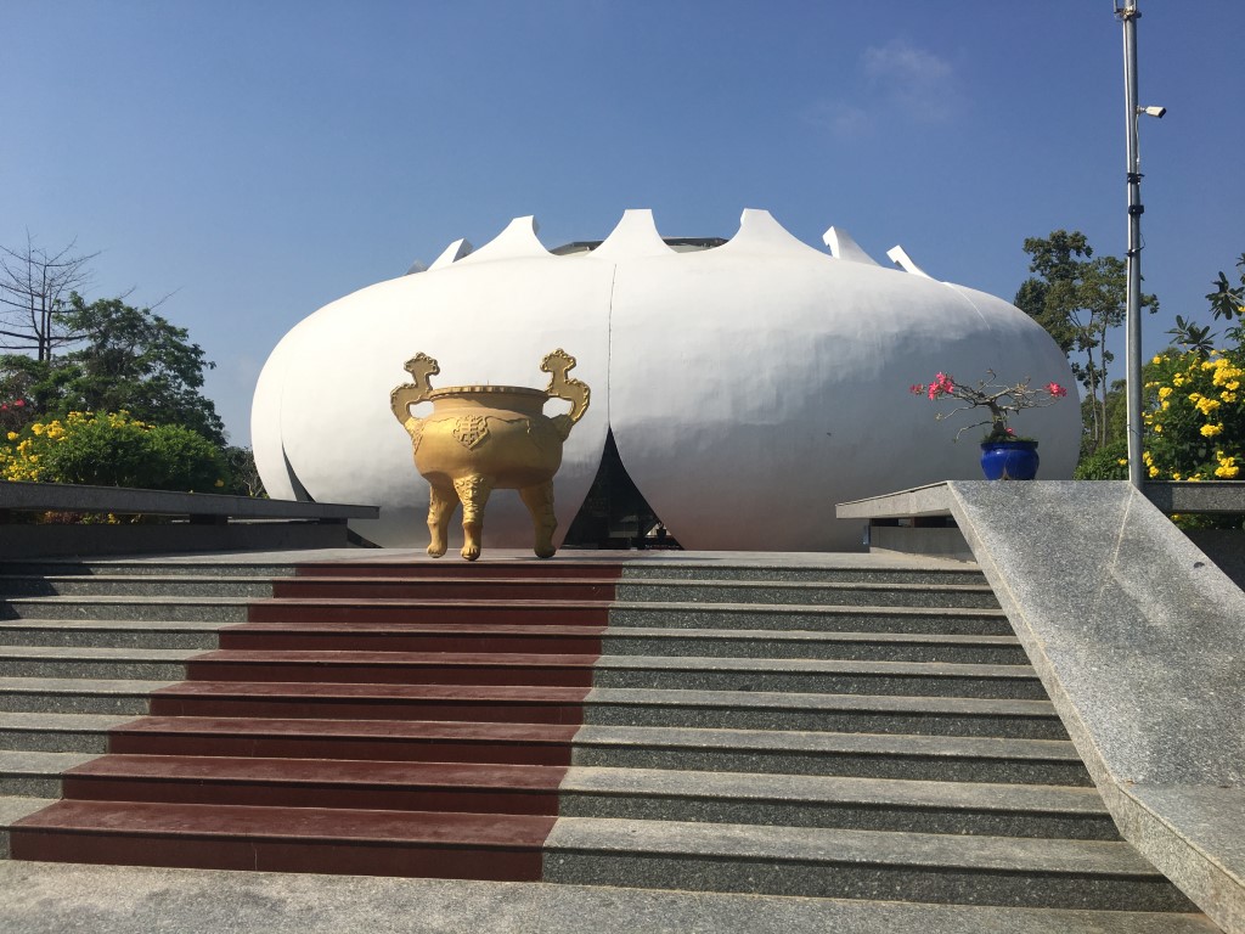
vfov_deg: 48.2
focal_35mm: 29
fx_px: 1043
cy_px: 467
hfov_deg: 61.7
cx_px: 622
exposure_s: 1/3205
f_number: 2.2
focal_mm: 4.15
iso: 25
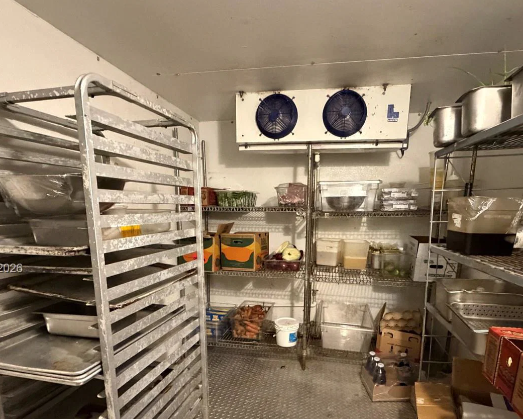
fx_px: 325
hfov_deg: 77.6
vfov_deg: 64.3
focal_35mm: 21
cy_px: 269
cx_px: 268
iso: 1250
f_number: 2.2
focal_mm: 2.22
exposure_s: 1/60
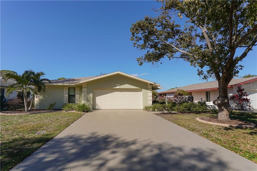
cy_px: 86
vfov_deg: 70.5
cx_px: 128
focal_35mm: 17
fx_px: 121
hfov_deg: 93.3
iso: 100
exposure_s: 1/320
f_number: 8
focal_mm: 17
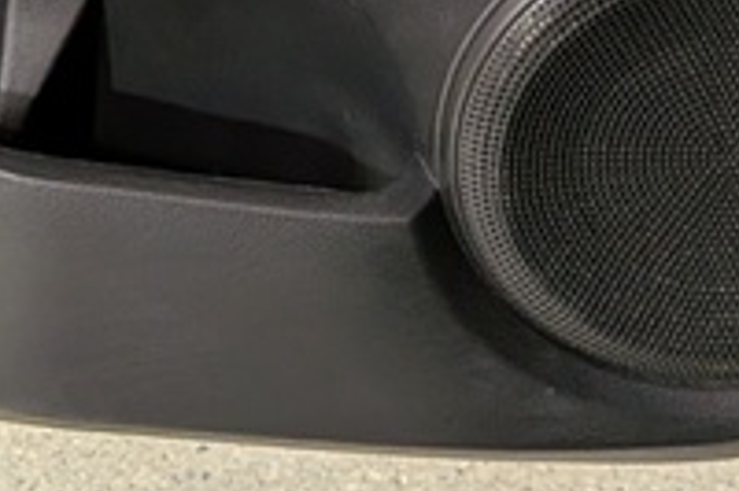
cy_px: -635
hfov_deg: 15.5
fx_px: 2625
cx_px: -133
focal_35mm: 128
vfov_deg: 9.6
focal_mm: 4.53
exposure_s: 1/92
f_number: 1.7
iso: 29
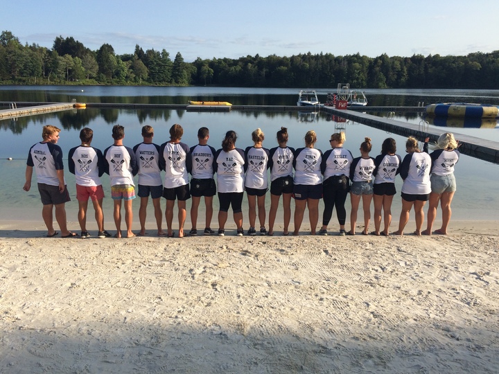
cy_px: 187
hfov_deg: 61.7
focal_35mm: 29
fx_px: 418
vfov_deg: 48.2
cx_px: 250
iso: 32
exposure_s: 1/1642
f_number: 2.2
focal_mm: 4.15
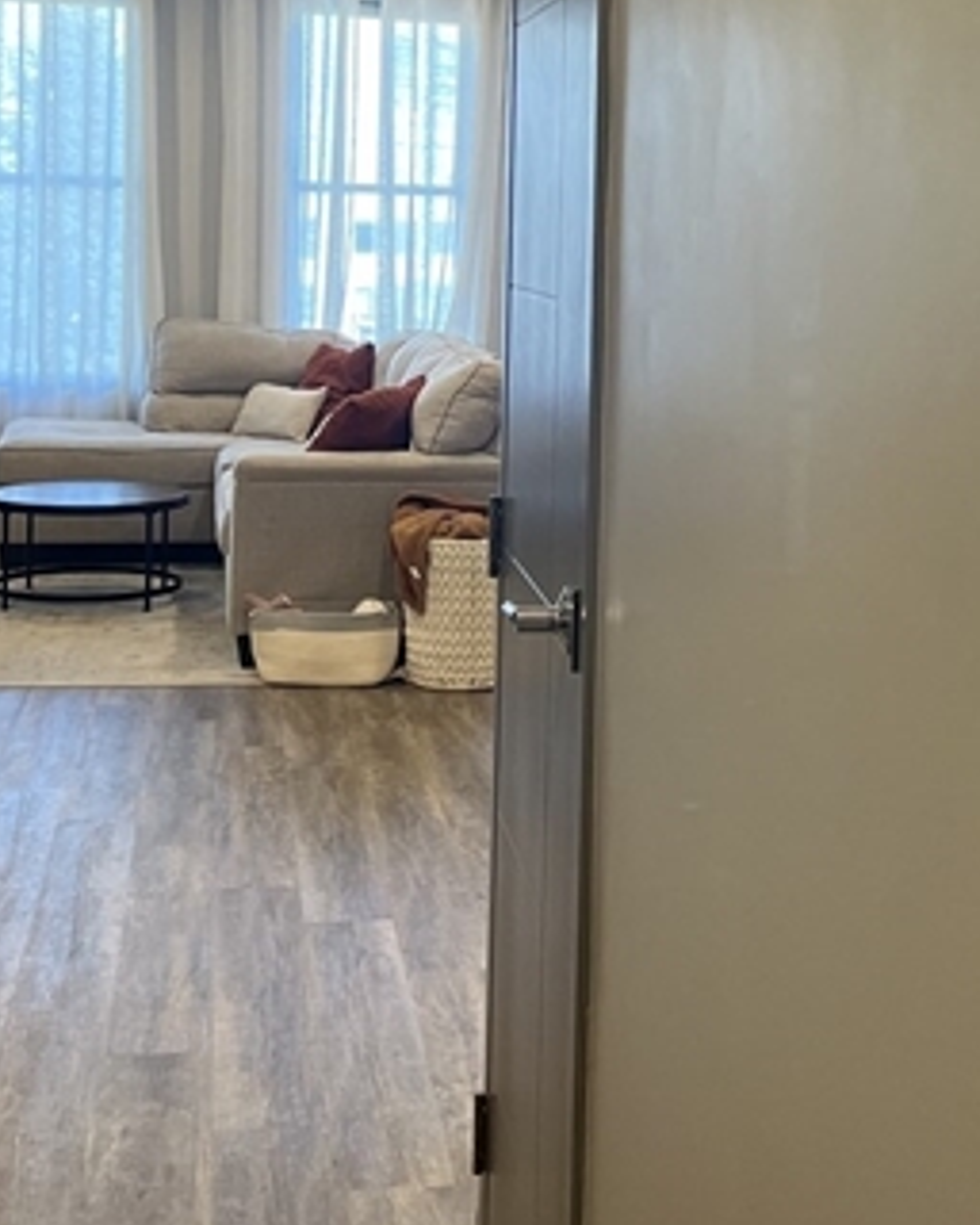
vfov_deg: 30.4
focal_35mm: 61
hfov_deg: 24.9
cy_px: 295
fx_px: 2212
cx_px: 620
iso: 125
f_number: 1.5
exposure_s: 1/120
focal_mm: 5.7
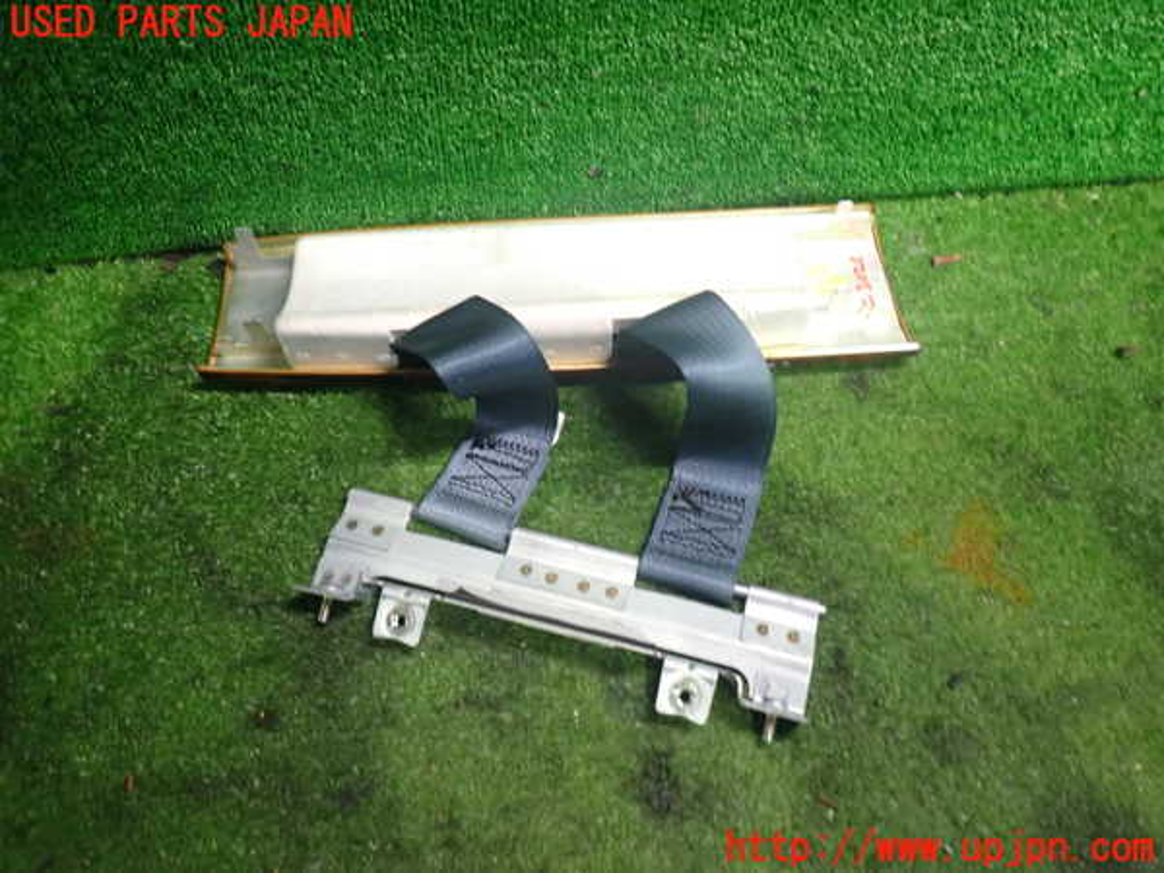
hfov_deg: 69.4
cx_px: 582
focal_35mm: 25
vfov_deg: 54.9
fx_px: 841
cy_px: 436
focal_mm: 4.5
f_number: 2
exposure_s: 1/30
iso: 400
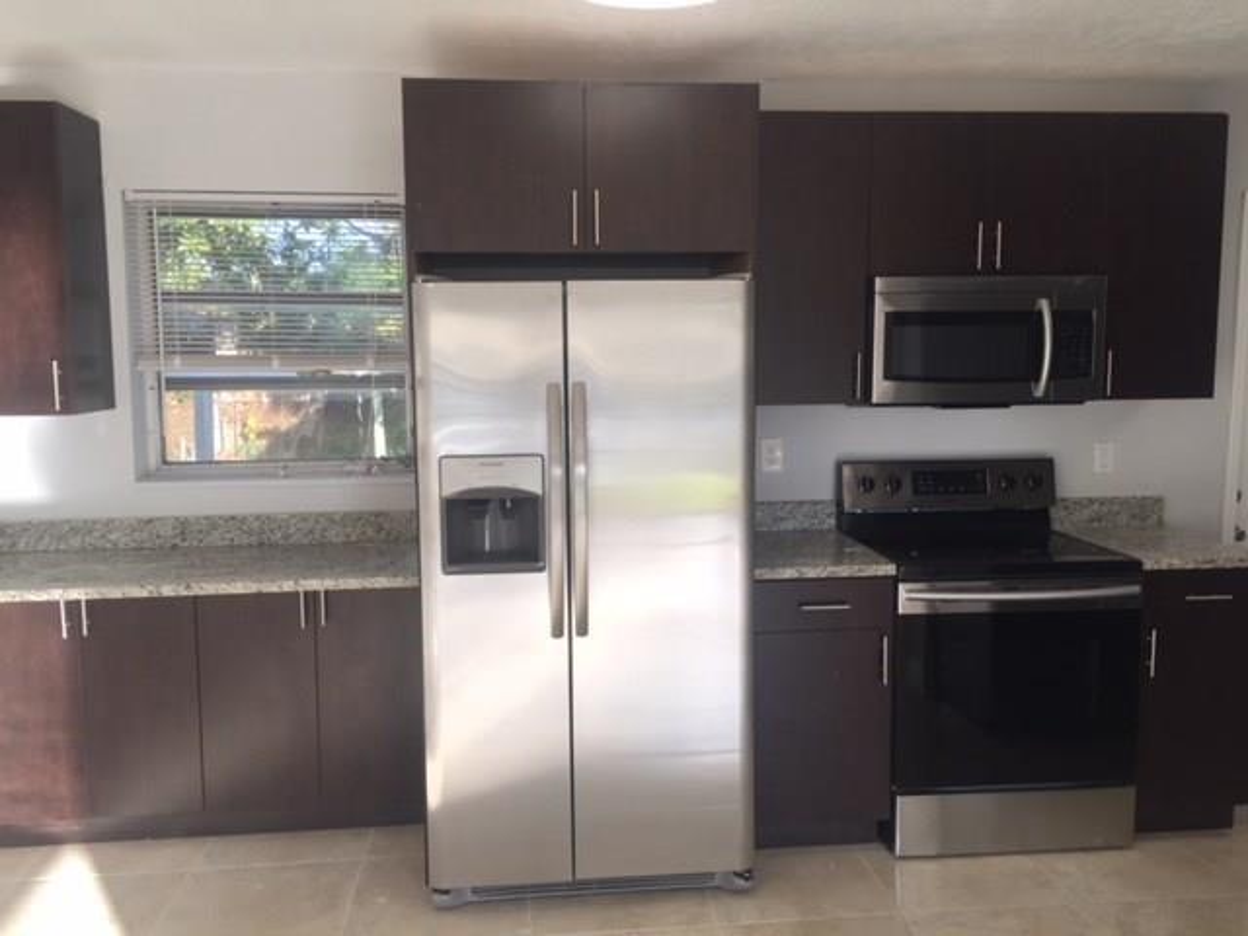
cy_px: 468
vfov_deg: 48.2
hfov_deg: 61.7
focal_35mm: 29
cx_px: 624
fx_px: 1046
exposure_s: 1/121
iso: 32
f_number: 2.2
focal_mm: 4.15
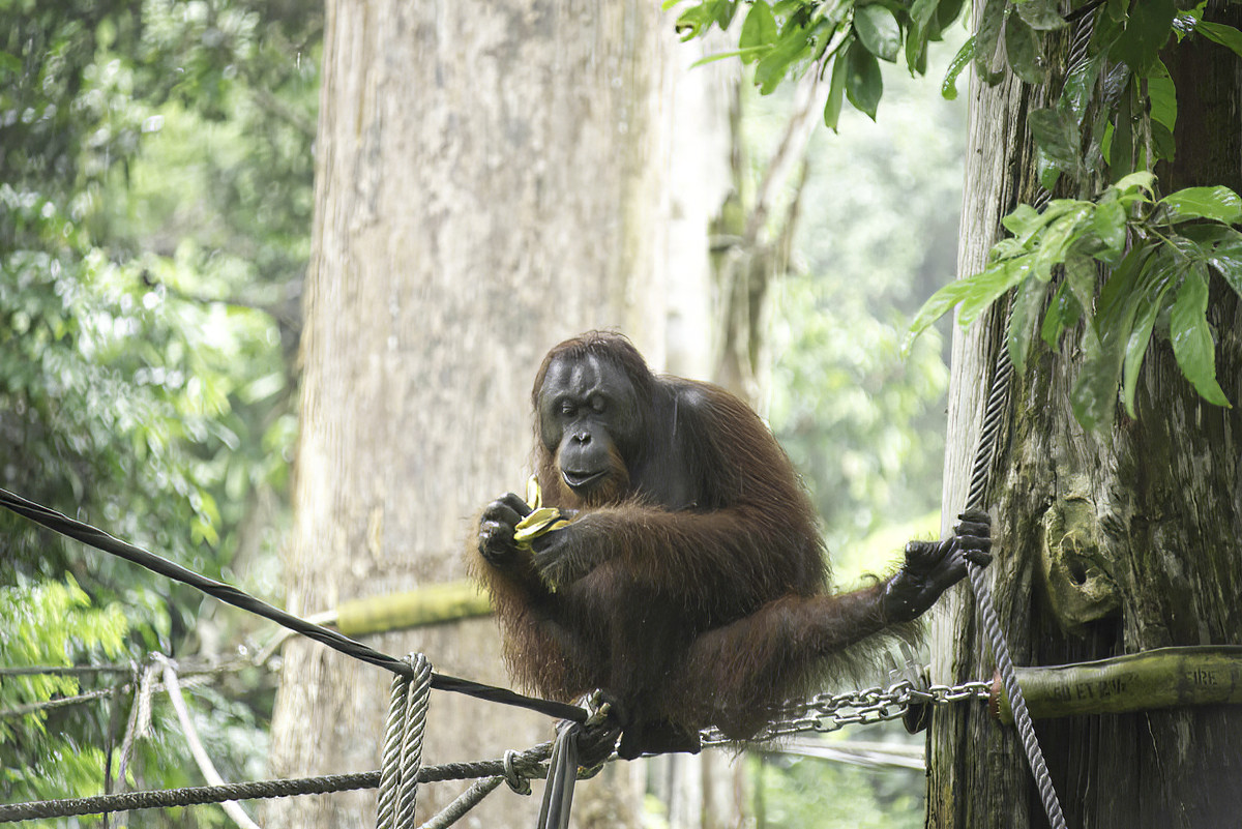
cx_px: 621
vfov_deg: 4.6
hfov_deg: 6.9
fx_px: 10353
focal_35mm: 300
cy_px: 414
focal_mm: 300
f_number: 5.6
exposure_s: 1/100
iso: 6400
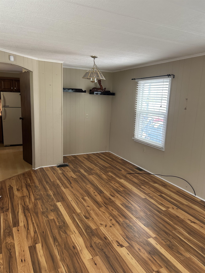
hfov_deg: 53.1
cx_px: 102
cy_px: 136
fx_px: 205
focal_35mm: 26
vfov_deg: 67.3
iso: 100
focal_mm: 5.7
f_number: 1.5
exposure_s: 1/60
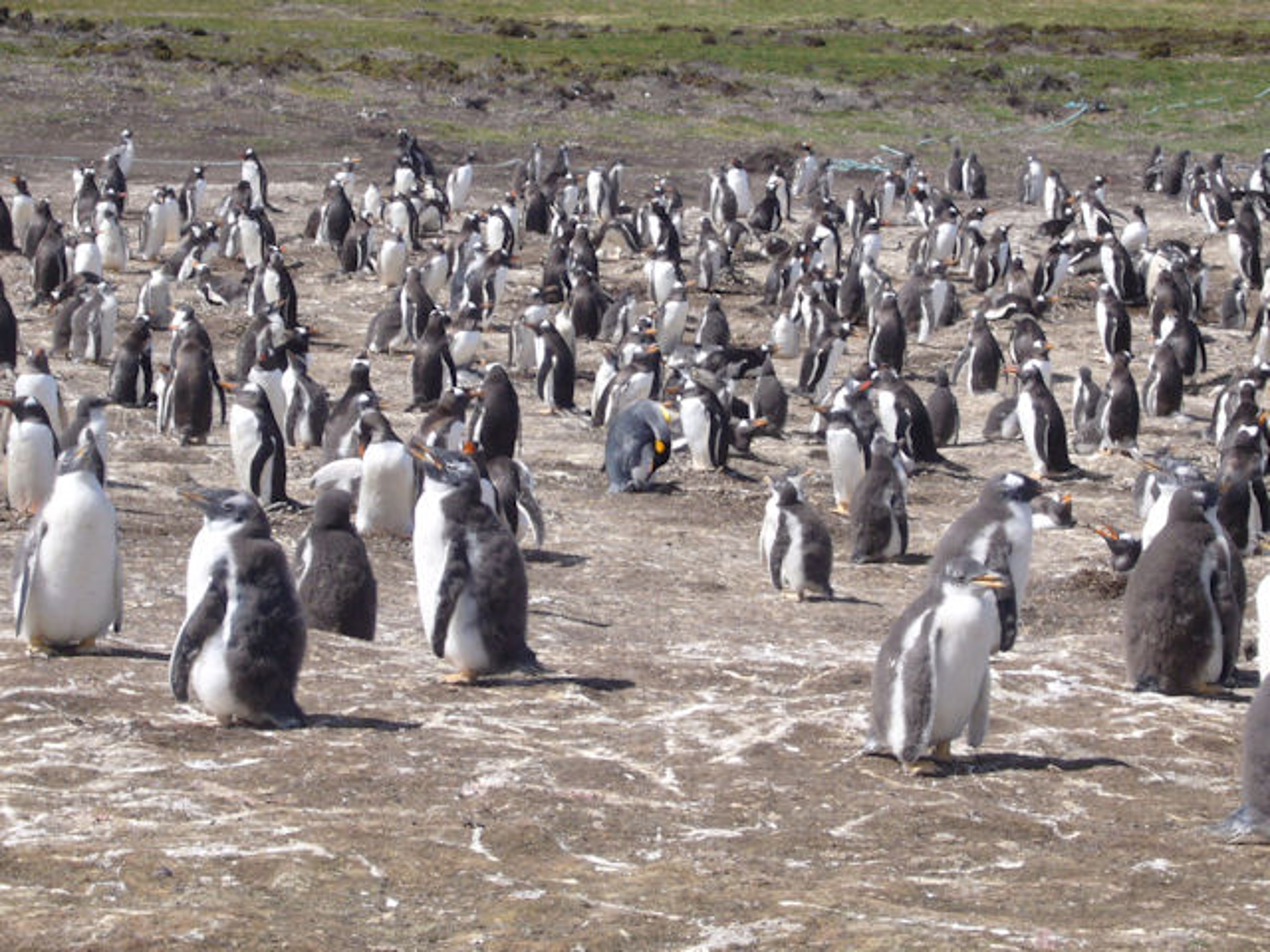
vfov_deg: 10.4
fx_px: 5210
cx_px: 635
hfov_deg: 13.9
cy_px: 476
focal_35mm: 142
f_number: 5.6
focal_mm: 16.8
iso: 80
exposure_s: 1/400
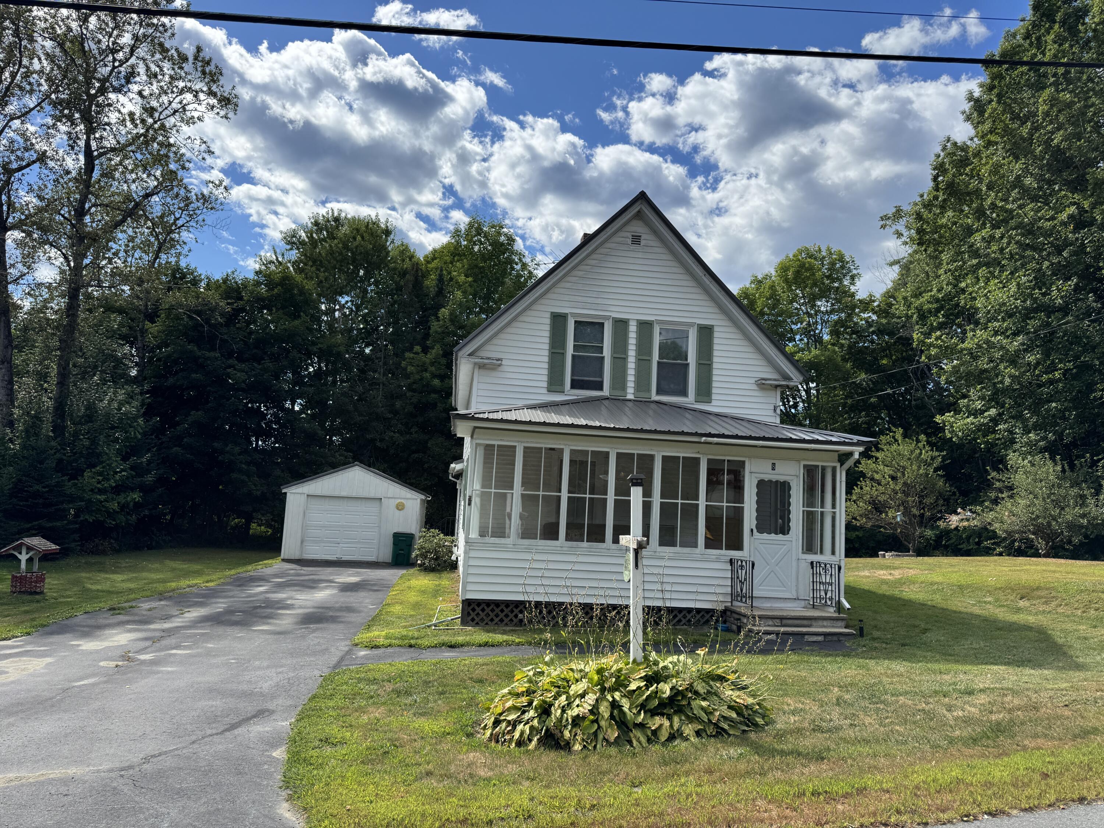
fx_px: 765
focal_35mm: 24
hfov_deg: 71.6
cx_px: 552
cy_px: 414
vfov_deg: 56.8
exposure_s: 1/4608
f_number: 1.78
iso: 80
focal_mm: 6.76
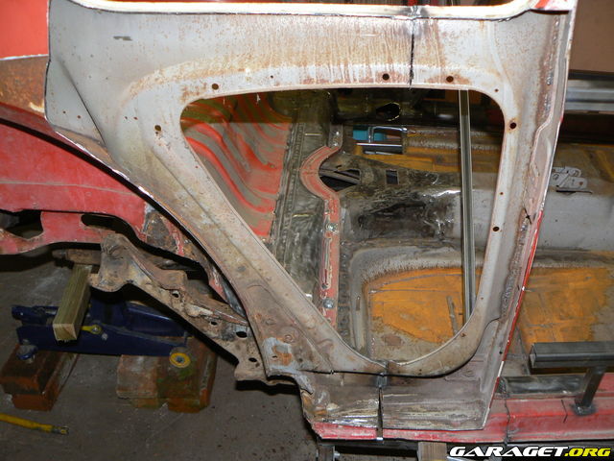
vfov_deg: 39.7
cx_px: 307
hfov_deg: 51.4
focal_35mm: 36
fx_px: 639
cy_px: 230
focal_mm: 6
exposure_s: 1/30
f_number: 2.8
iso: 100
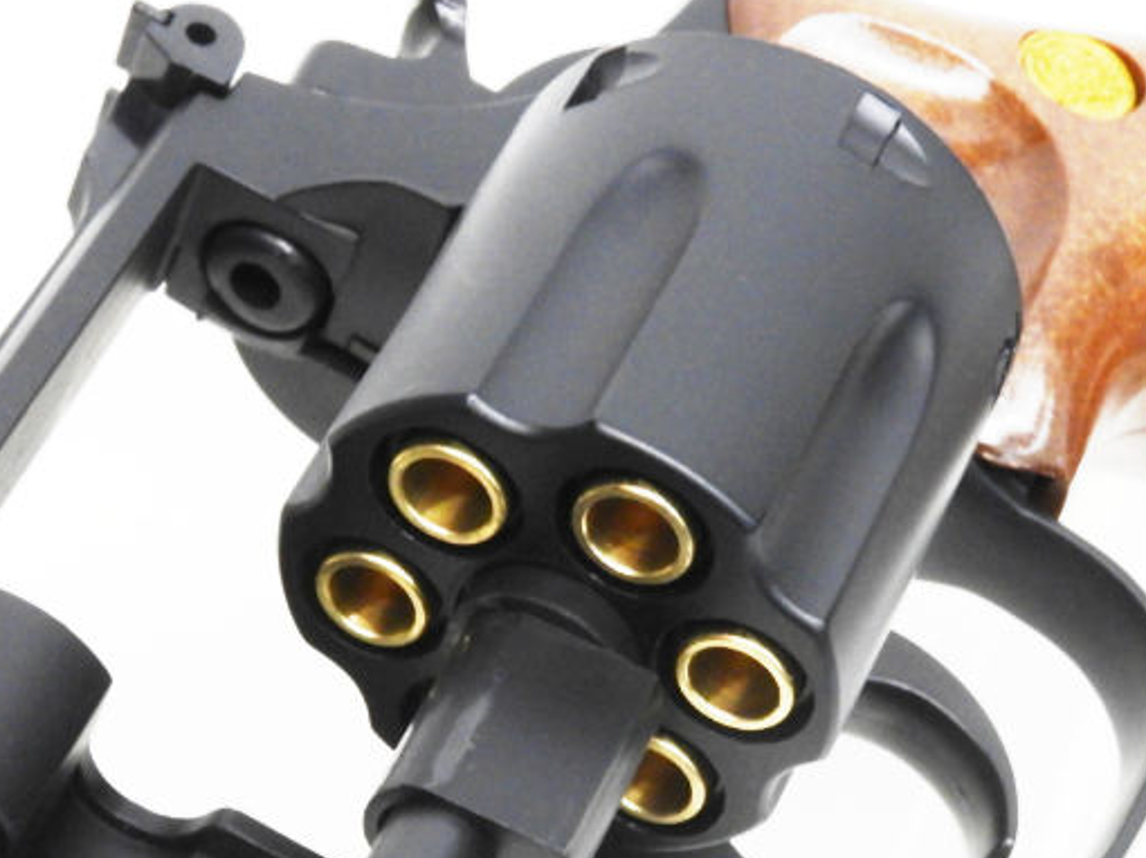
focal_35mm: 102
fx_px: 3375
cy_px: 660
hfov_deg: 19.3
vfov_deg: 14.4
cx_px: 530
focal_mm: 11.6
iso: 800
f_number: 6.7
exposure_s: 1/40
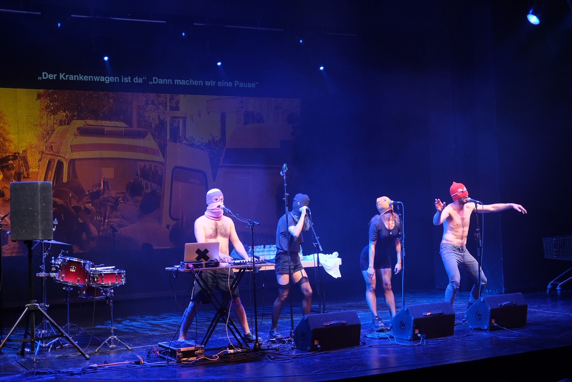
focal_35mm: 53
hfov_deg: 37.5
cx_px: 286
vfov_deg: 25.5
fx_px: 842
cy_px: 191
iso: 1000
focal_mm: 35
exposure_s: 1/125
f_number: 2
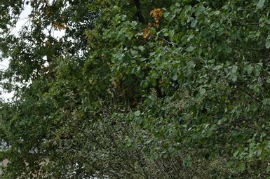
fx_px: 1632
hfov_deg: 9.4
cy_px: 289
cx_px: 191
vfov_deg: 6.2
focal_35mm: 218
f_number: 6.3
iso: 100
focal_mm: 35
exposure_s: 1/200
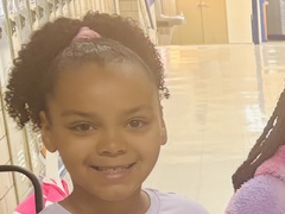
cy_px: 233
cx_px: 442
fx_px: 914
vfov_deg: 13.1
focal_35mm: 111
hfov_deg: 16.1
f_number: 1.6
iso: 250
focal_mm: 5.96
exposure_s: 1/60
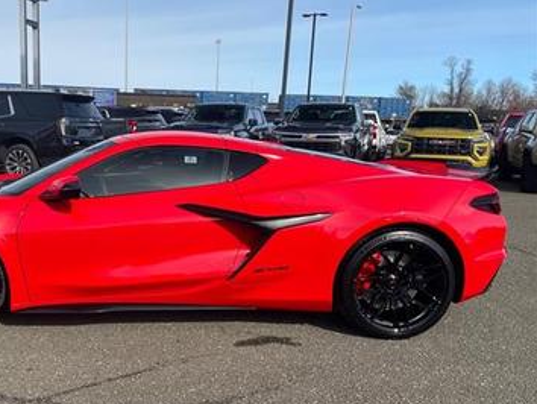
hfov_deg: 48.8
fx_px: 574
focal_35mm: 37
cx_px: 156
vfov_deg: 38.6
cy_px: 235
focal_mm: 4.2
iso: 32
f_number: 1.6
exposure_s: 1/1125
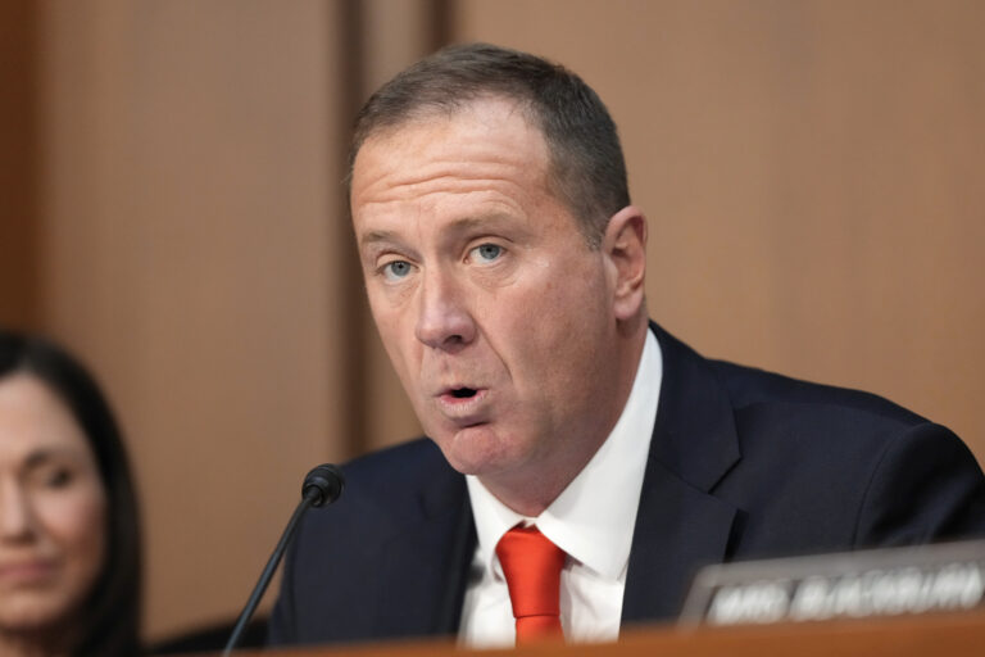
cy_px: 328
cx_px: 492
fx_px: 8208
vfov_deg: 4.6
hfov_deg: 6.9
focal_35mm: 300
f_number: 2.8
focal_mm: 300
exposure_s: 1/500
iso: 4000
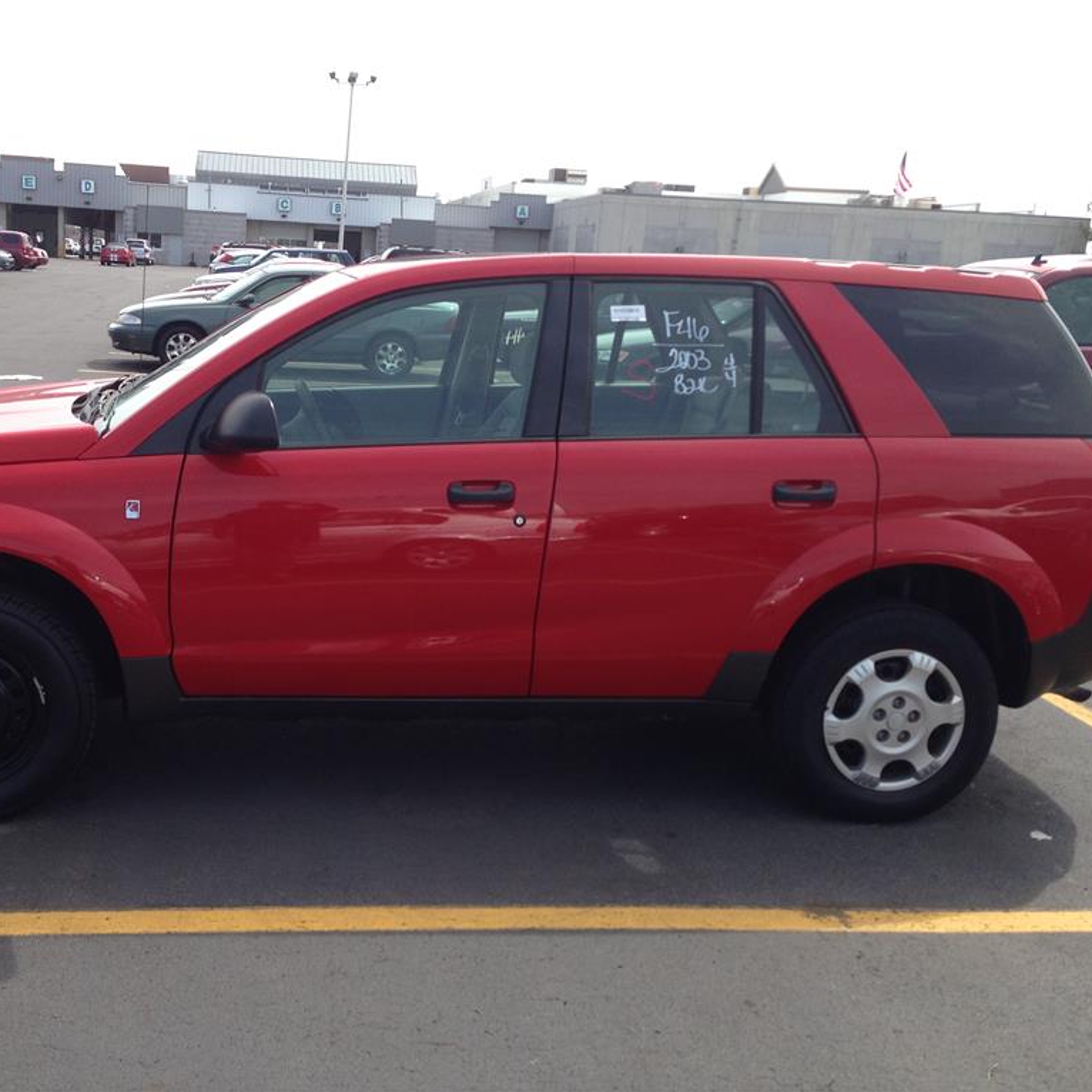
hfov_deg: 42.5
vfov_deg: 42.8
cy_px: 546
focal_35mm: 39
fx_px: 1392
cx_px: 416
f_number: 2.4
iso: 50
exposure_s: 1/763
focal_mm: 4.13
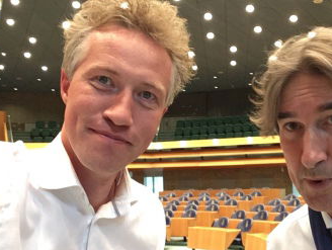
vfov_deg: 30.7
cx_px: 205
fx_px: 451
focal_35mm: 47
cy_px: 165
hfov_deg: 40.1
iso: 160
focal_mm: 2.15
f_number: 2.4
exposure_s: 1/33
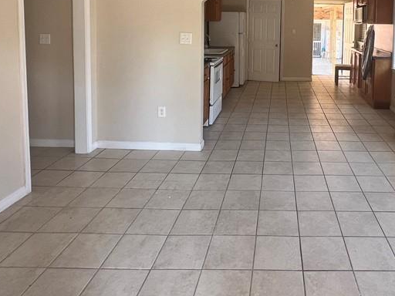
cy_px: 38
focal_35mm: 26
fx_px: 297
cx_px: 285
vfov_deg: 48.3
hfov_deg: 64.2
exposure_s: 1/99
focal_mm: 1.57
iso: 80
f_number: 1.8
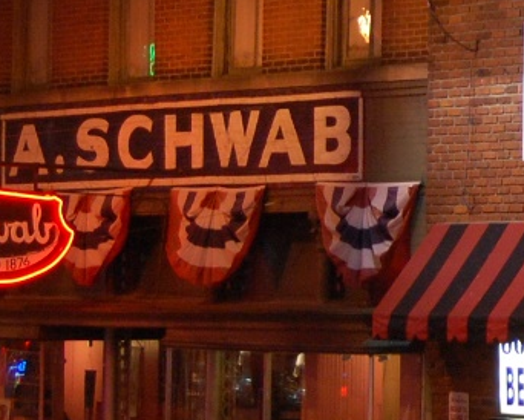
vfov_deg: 6.2
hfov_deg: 7.6
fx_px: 3879
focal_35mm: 250
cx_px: 758
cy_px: 74
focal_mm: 38
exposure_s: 1/25
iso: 800
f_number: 5
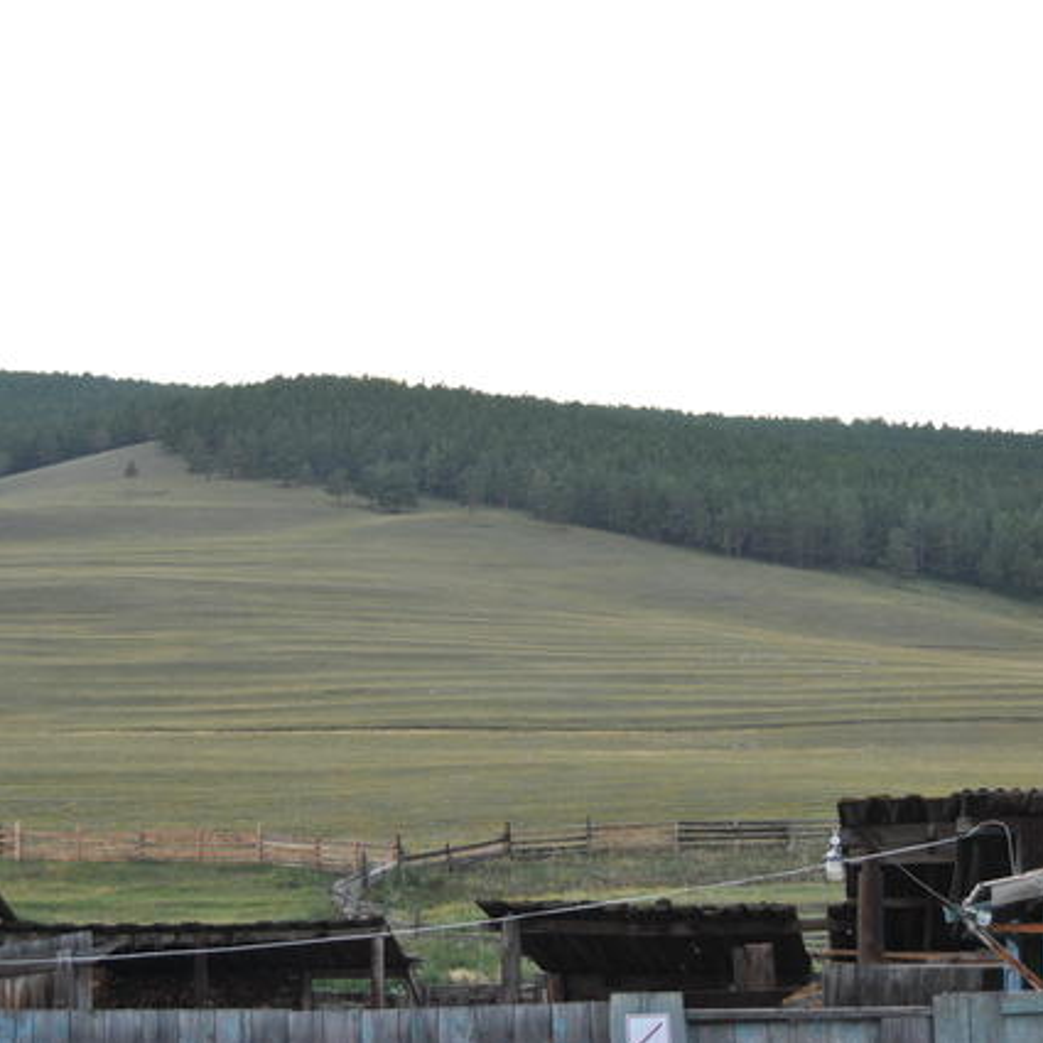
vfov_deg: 23.7
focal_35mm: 73
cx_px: 508
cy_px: 523
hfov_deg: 23.7
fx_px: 2488
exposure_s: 1/100
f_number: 4.8
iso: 200
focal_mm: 38
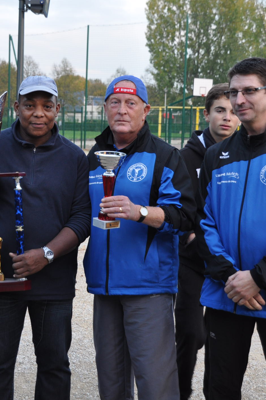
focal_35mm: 80
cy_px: 200
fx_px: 884
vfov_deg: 25.4
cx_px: 23
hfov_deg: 16.9
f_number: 4.2
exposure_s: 1/80
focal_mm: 35
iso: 400
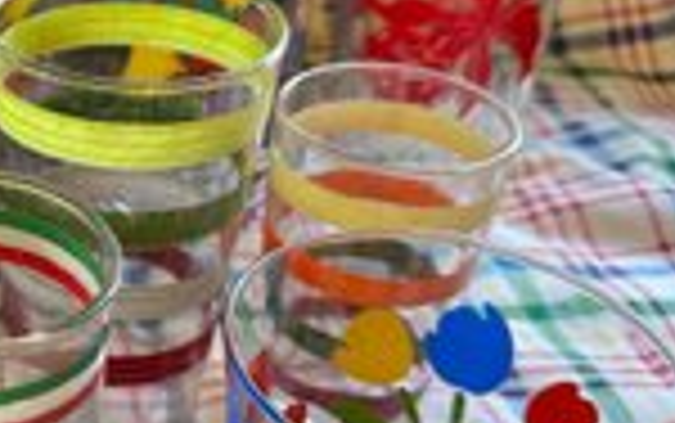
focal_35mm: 58
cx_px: -34
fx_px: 1068
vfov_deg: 22.4
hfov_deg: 31.8
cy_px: 214
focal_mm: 6.86
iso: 125
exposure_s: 1/60
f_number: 1.78
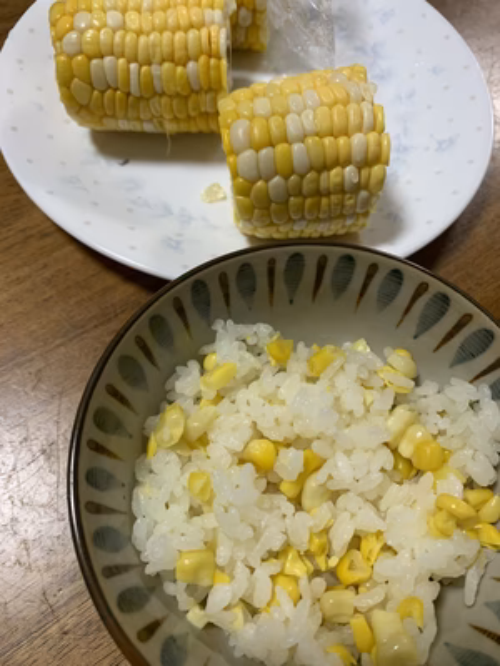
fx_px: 501
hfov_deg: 53.1
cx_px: 250
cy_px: 333
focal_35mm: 26
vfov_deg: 67.3
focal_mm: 4.25
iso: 80
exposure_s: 1/60
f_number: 1.8
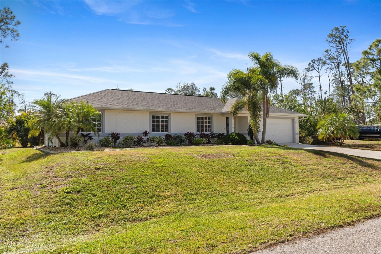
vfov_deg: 47.9
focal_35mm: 27
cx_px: 190
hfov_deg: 67.4
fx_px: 286
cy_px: 127
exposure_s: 1/200
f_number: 9
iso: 100
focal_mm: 18
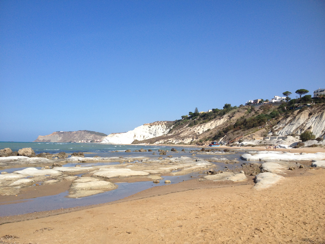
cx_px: 162
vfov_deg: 40.7
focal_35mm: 35
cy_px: 122
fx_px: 329
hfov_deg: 52.6
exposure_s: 1/2404
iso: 50
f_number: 2.4
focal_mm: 4.28
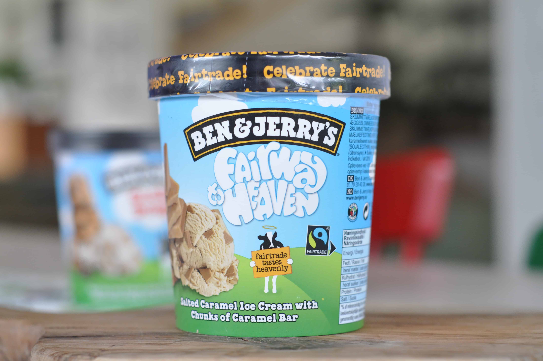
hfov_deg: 27.0
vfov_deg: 18.1
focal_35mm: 75
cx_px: 272
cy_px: 180
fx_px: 1130
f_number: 4
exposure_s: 1/60
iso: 560
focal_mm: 50
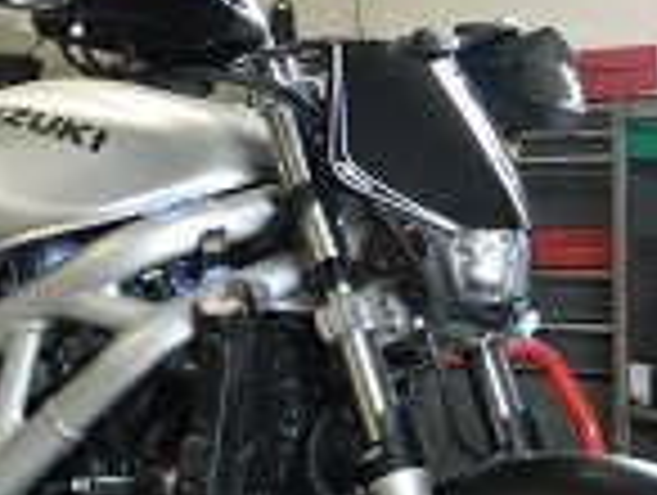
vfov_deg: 10.7
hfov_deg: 14.0
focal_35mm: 139
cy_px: 378
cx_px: 27
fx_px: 2643
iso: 400
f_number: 3.6
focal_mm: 8.4
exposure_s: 1/40
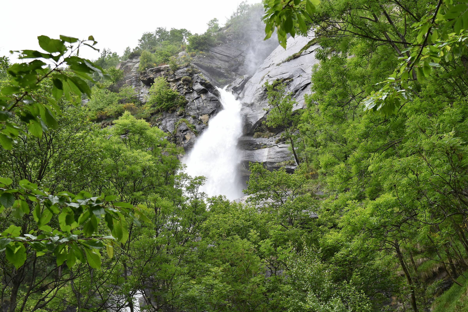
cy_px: 156
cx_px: 234
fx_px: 604
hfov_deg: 42.3
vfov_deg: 28.9
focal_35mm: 46
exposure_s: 1/250
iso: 220
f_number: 8
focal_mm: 31
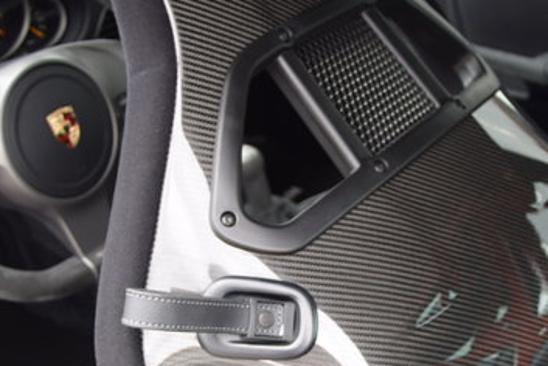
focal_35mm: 114
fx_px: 1738
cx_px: 399
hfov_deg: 17.8
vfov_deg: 12.0
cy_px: 299
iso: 400
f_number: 5
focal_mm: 35
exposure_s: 1/100
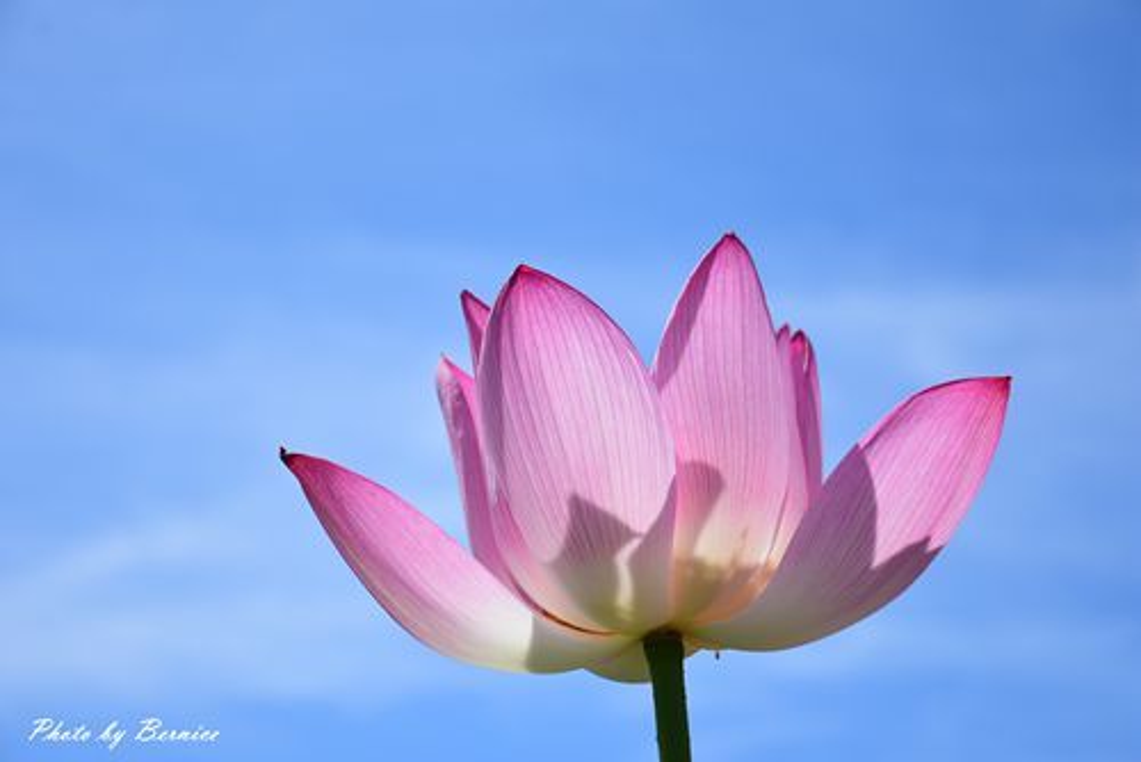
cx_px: 570
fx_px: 2473
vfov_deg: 17.5
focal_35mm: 78
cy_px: 381
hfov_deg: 26.0
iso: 100
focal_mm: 52
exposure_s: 1/1000
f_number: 5.6
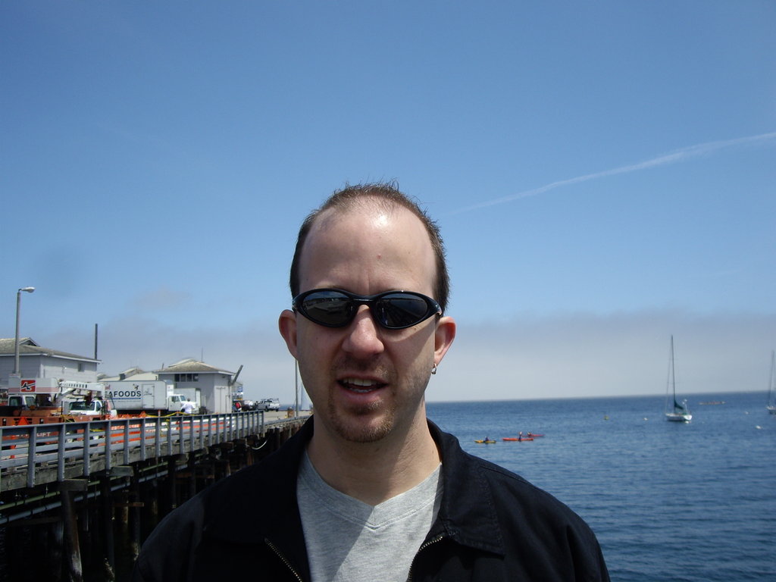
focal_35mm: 38
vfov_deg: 37.7
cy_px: 291
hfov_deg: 49.0
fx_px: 852
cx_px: 388
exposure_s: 1/500
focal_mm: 6.2
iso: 50
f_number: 4.3
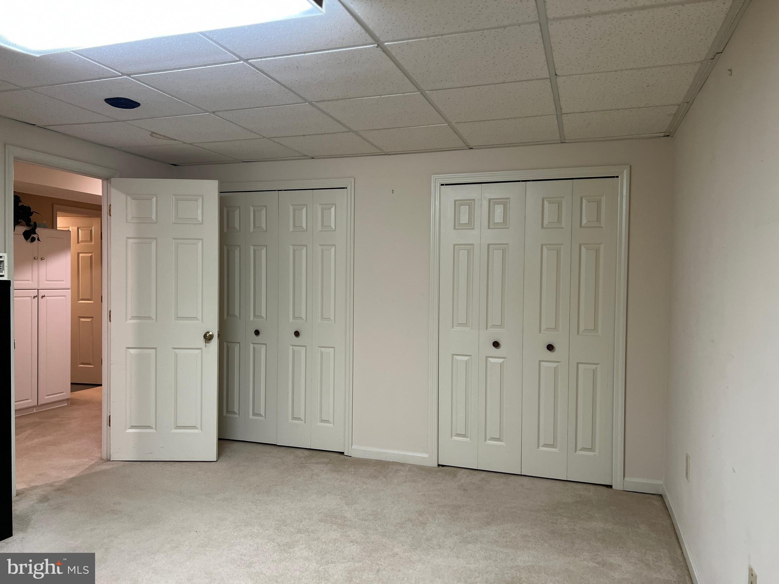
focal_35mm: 26
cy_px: 292
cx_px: 390
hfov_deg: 67.3
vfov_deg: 53.1
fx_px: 585
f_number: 1.5
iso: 125
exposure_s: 1/60
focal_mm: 5.7
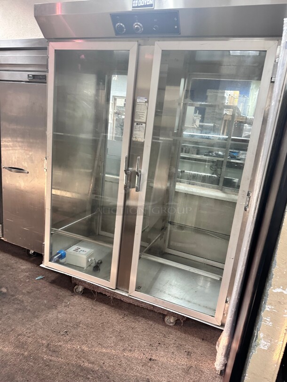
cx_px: 144
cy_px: 191
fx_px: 265
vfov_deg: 71.6
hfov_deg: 56.8
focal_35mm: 24
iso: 400
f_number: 1.78
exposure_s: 1/60
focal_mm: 6.86
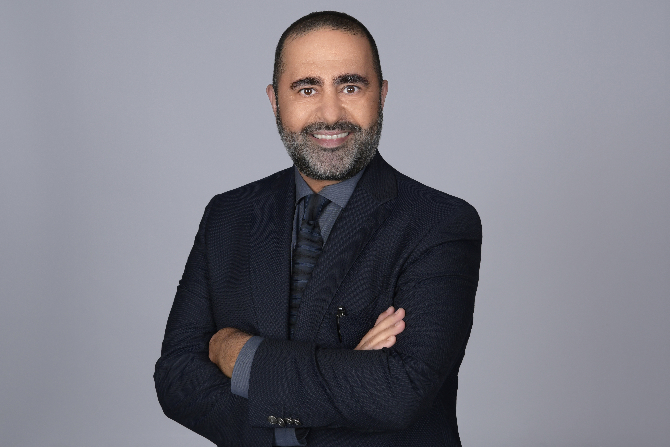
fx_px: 1117
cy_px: 224
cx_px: 335
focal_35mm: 60
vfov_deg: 22.6
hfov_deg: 33.4
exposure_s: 1/125
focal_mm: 40
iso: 160
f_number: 7.1
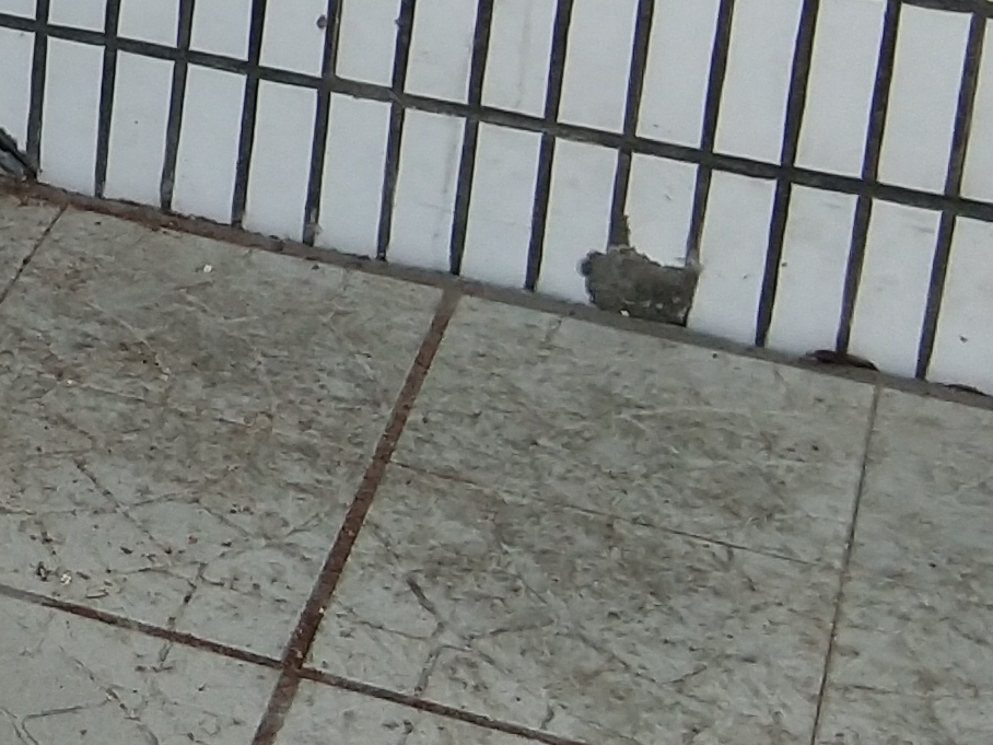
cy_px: -242
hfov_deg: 12.5
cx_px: -864
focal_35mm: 142
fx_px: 4073
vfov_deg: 10.2
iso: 50
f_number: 2.2
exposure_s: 1/280
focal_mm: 3.69
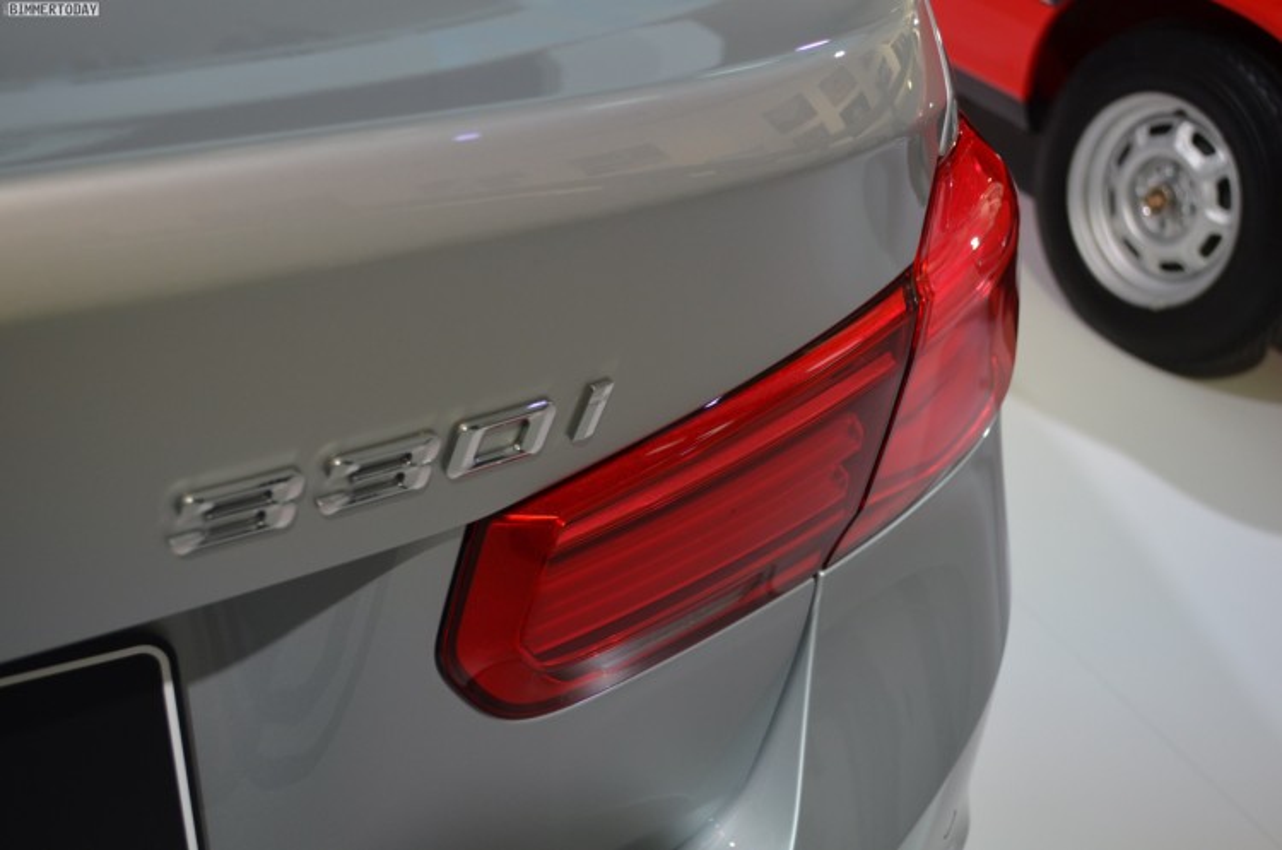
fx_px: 1386
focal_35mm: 39
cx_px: 641
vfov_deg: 34.1
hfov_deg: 49.6
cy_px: 425
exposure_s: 1/60
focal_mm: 26
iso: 450
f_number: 4.2
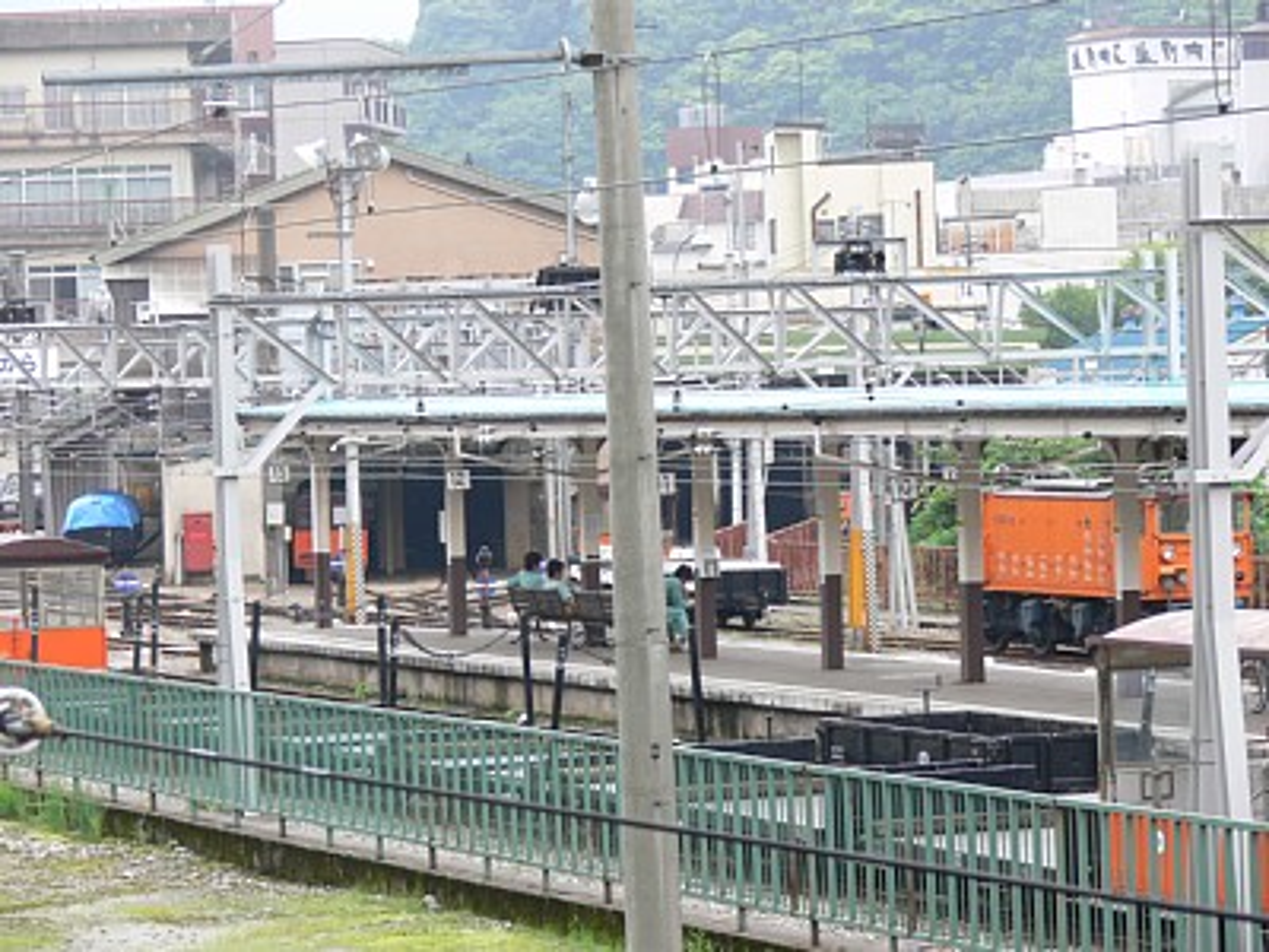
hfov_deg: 12.1
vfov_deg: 9.1
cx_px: 634
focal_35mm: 163
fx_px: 5975
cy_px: 476
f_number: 4.5
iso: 80
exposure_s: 1/100
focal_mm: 34.5
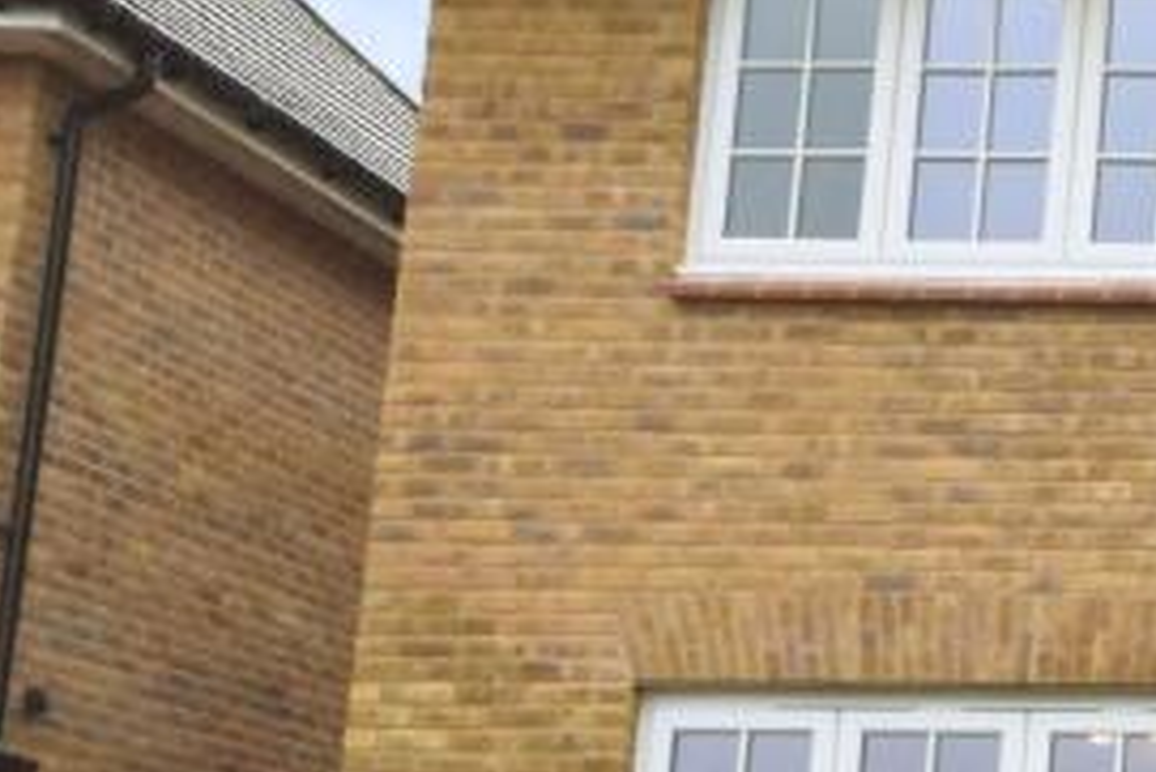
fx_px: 3277
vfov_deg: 13.4
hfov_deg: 16.9
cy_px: 288
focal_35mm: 102
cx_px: 2018
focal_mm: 18
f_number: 8
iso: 1250
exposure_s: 1/125
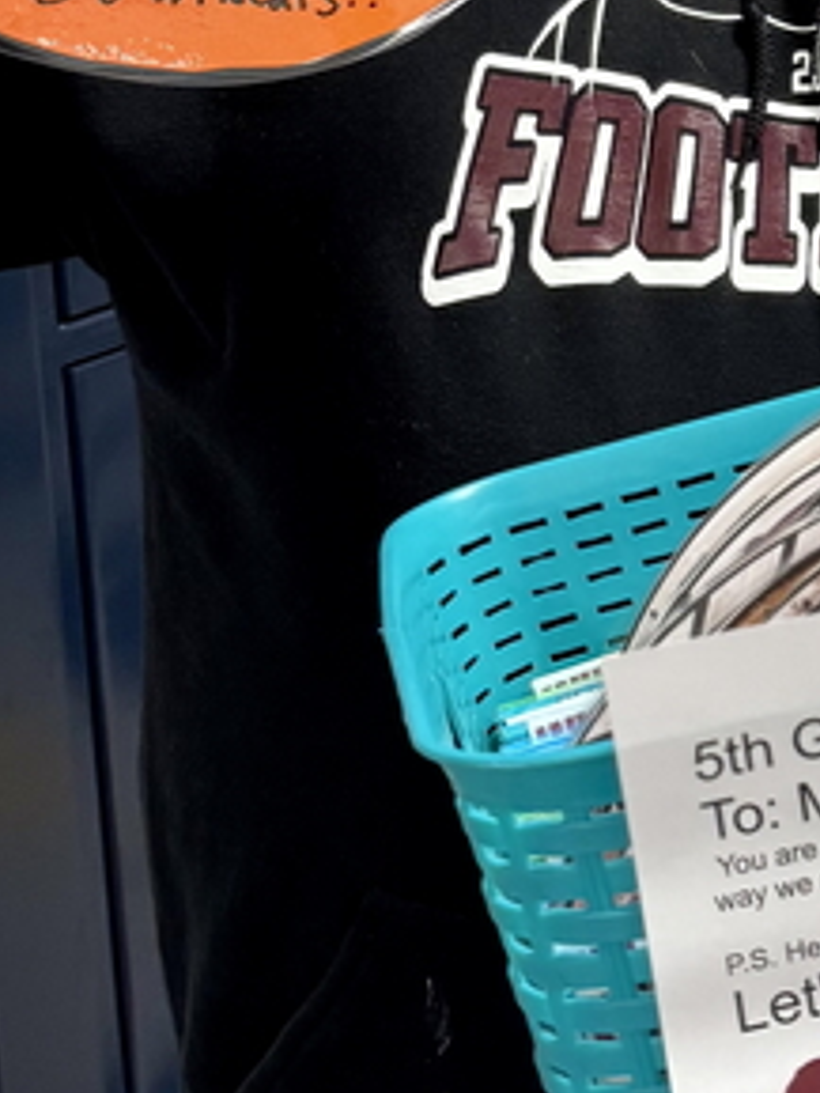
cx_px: 945
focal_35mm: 85
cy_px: 136
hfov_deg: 16.7
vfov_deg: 22.5
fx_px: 2683
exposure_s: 1/60
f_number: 1.78
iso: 200
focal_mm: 6.76
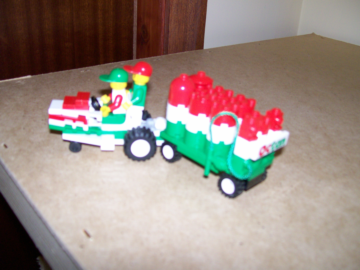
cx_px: 180
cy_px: 135
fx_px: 374
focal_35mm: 36
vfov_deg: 39.7
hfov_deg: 51.4
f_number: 2.7
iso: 140
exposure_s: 1/64
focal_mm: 6
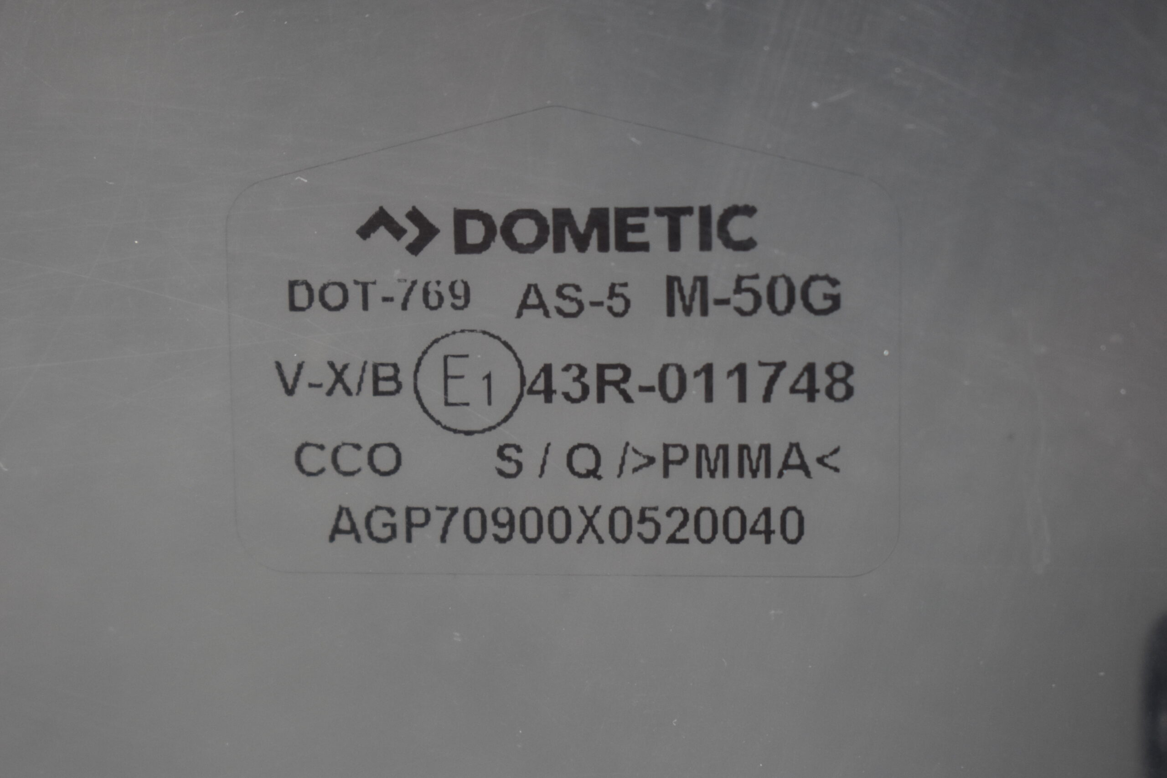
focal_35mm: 82
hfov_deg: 24.6
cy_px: 389
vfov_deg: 16.6
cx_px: 584
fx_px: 2674
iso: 1000
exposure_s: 1/60
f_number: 5.6
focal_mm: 55
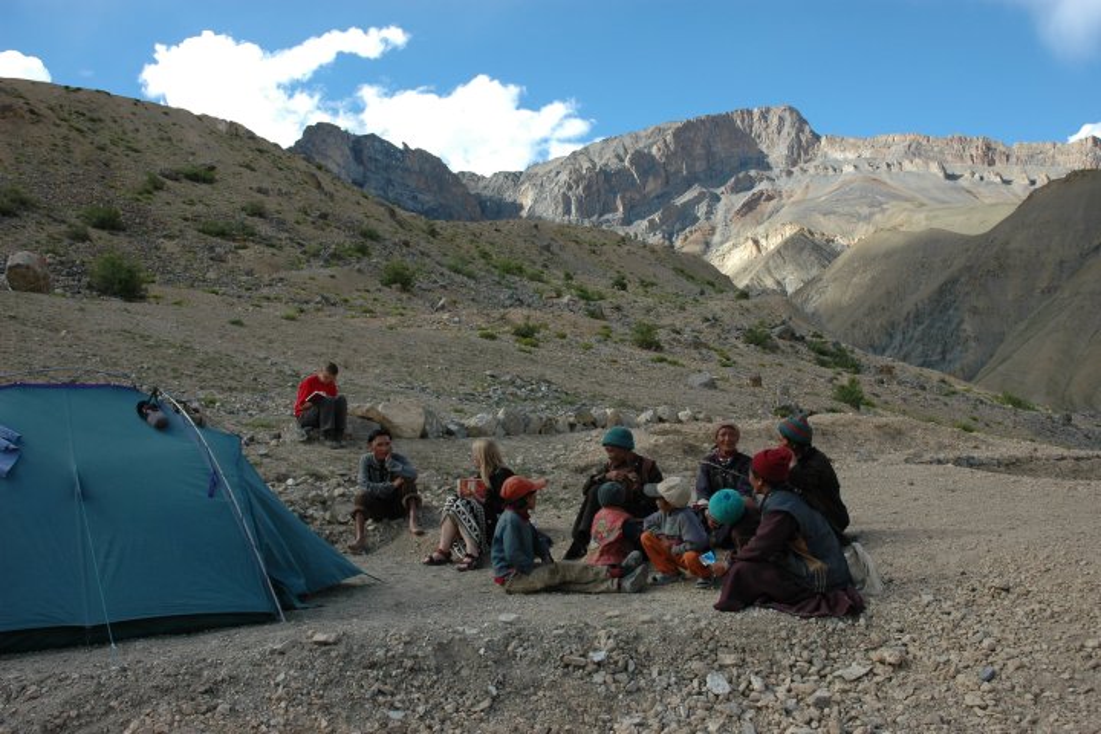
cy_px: 367
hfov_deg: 57.2
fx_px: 1009
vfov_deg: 40.0
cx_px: 550
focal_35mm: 33
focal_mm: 22
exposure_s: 1/200
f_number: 7.1
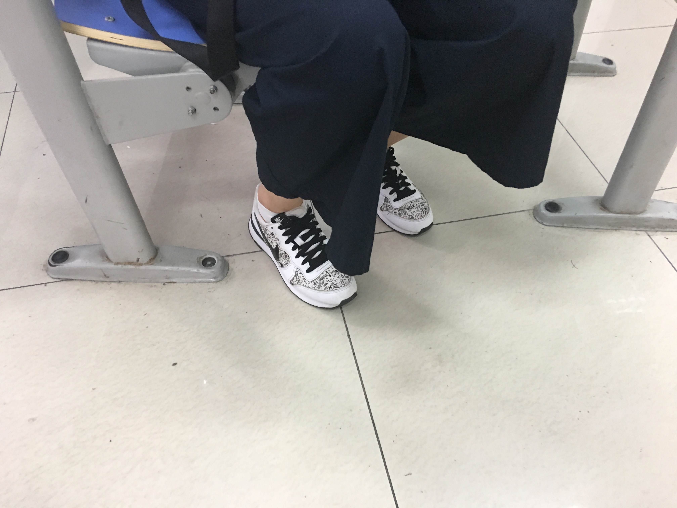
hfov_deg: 61.7
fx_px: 567
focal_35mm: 29
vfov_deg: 48.2
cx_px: 338
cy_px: 254
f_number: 2.2
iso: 100
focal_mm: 4.15
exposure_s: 1/17
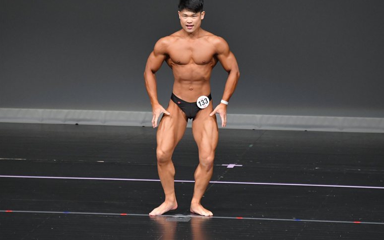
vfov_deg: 3.4
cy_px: 116
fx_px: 4019
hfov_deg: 5.5
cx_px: 192
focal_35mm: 384
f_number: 5.6
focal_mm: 250
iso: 4000
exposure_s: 1/400
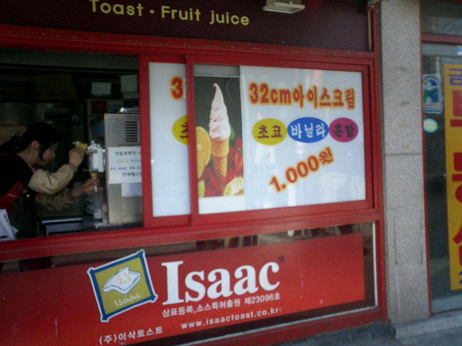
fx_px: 494
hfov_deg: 50.1
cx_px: 231
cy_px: 173
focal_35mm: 37
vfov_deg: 38.7
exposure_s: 1/125
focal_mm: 5.6
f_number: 3.5
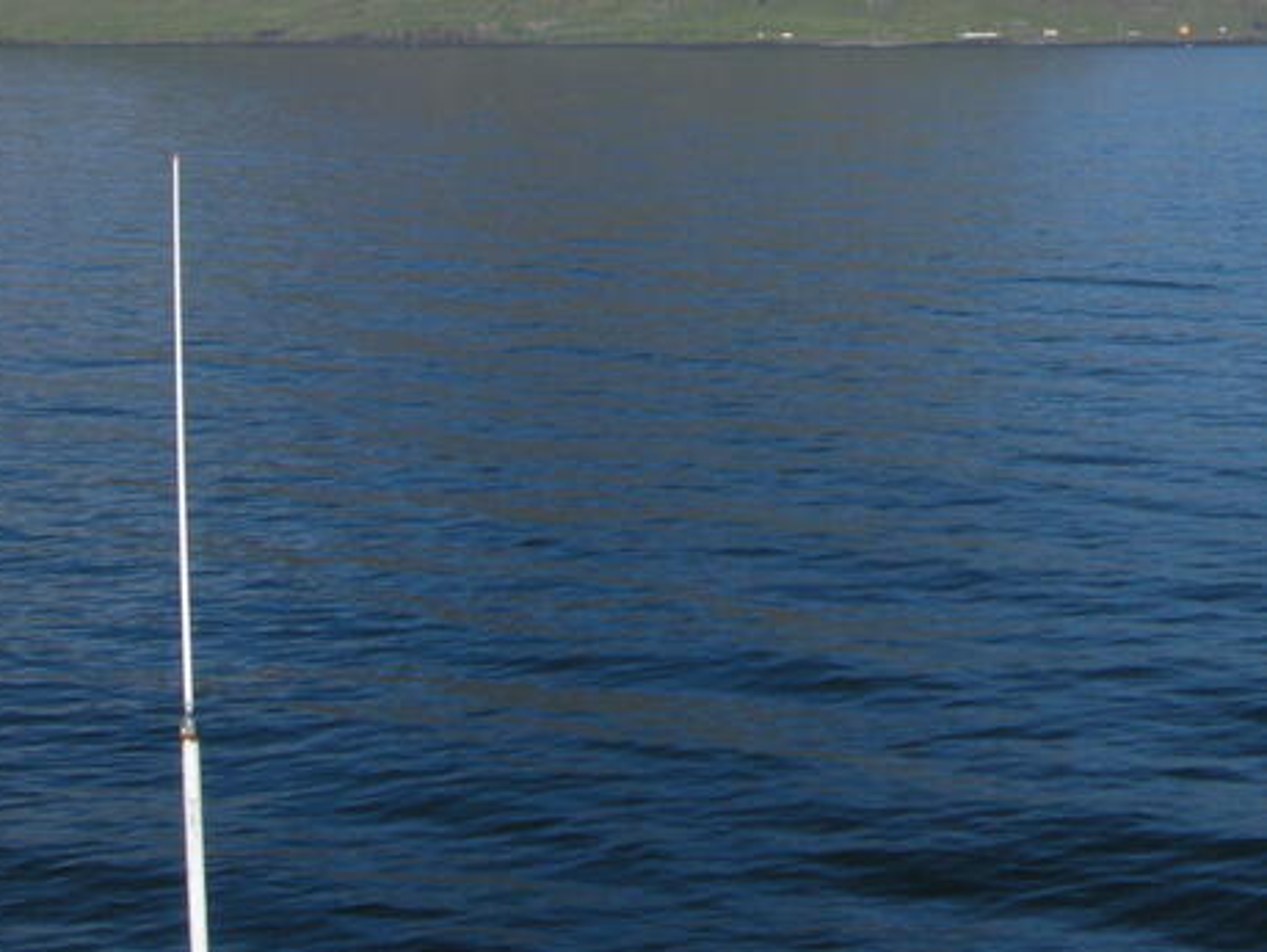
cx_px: 1261
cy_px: -22
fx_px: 2857
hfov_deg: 23.9
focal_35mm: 78
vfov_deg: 18.4
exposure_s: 1/387
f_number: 6.8
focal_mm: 7.5
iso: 100
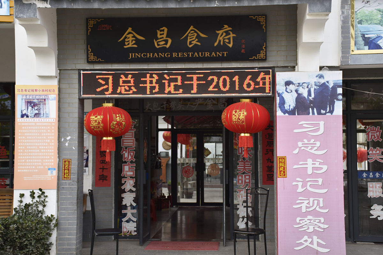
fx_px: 558
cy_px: 128
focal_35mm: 52
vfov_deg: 25.8
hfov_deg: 37.9
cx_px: 192
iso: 100
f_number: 4.5
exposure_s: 1/80
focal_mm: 35
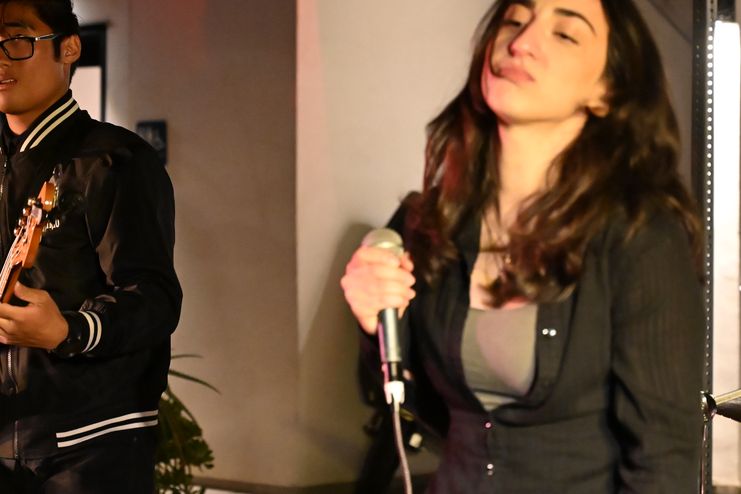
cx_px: 318
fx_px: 2326
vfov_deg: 12.1
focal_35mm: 113
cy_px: 126
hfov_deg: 18.1
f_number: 4
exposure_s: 1/125
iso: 11400
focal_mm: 70
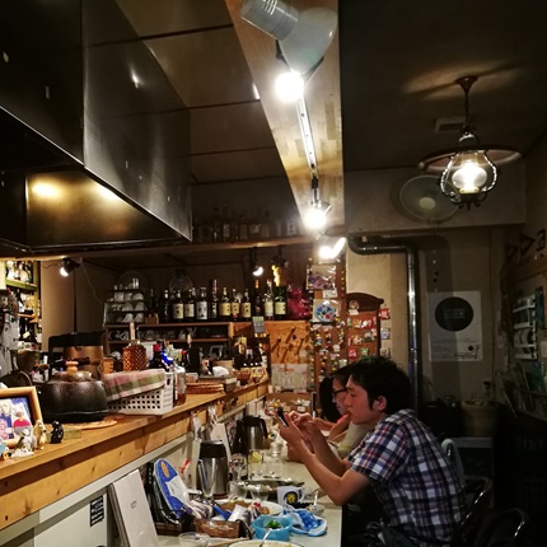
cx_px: 127
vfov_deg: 41.6
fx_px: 715
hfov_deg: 40.5
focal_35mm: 40
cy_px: 333
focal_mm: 4.5
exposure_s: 1/25
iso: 400
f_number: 2.2
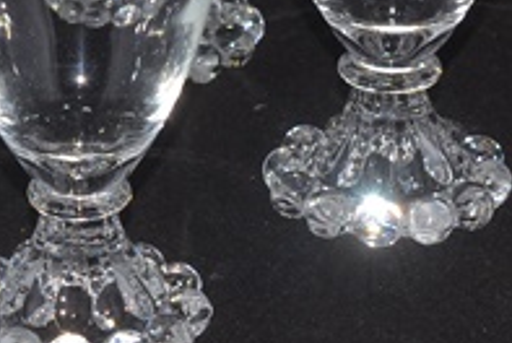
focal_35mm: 304
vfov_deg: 4.5
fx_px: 4330
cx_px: 239
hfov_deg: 6.8
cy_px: -1
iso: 100
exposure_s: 1/60
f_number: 8
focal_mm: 40
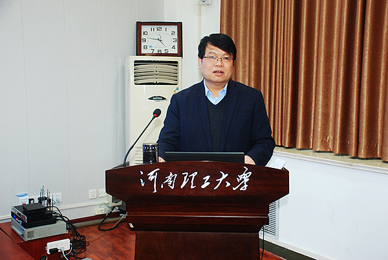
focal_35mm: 46
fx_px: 502
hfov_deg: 42.3
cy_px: 130
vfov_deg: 29.0
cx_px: 194
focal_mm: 31
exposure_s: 1/60
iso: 1000
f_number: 4.5
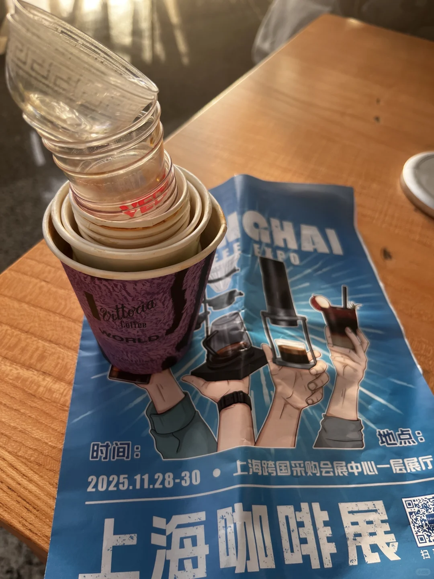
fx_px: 435
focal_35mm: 26
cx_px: 217
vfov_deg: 67.3
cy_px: 290
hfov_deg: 53.1
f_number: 1.6
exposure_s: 1/167
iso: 40
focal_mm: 5.1
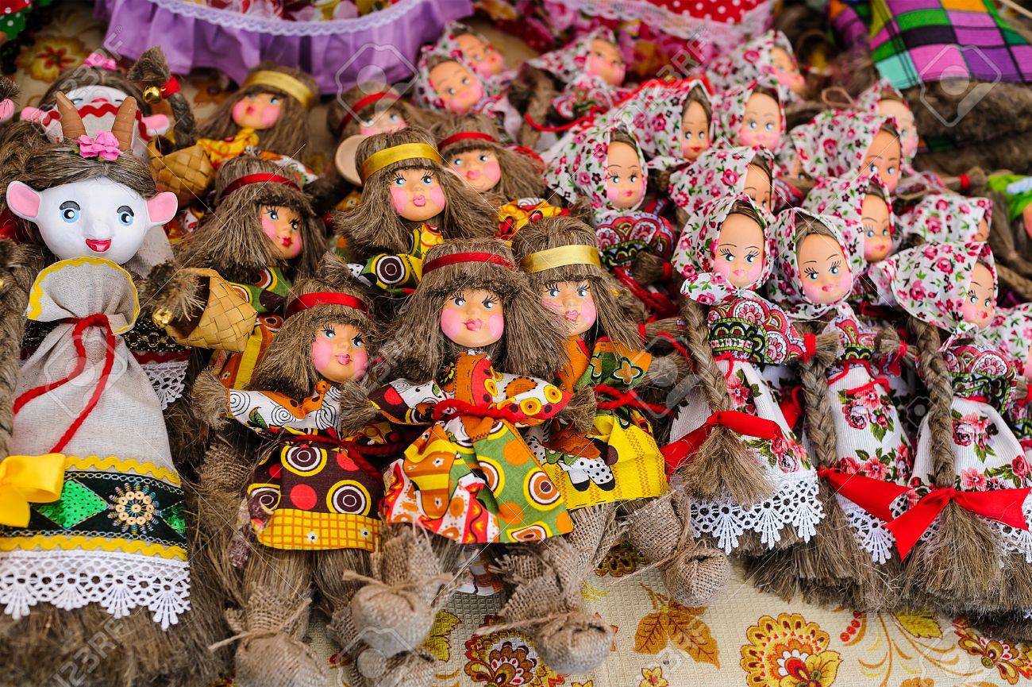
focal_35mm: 50
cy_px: 344
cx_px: 516
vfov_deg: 27.0
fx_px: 1432
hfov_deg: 39.6
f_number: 4
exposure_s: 1/1600
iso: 400
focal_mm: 50
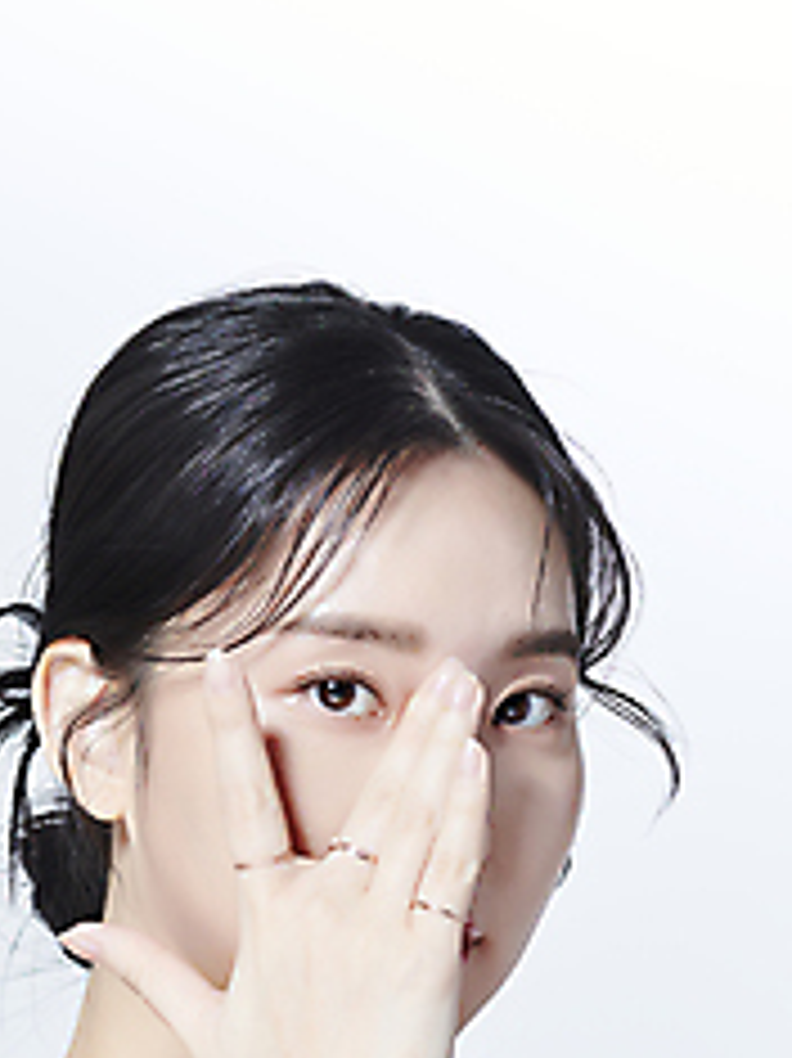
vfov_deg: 11.5
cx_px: 263
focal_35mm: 172
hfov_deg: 8.6
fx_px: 5252
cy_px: 743
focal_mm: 105
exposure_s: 1/125
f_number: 13
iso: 64
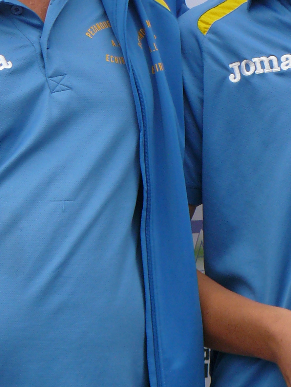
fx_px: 2969
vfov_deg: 7.5
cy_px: 58
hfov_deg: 5.6
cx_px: 183
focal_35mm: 265
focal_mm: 16.9
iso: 100
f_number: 3.6
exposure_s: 1/100
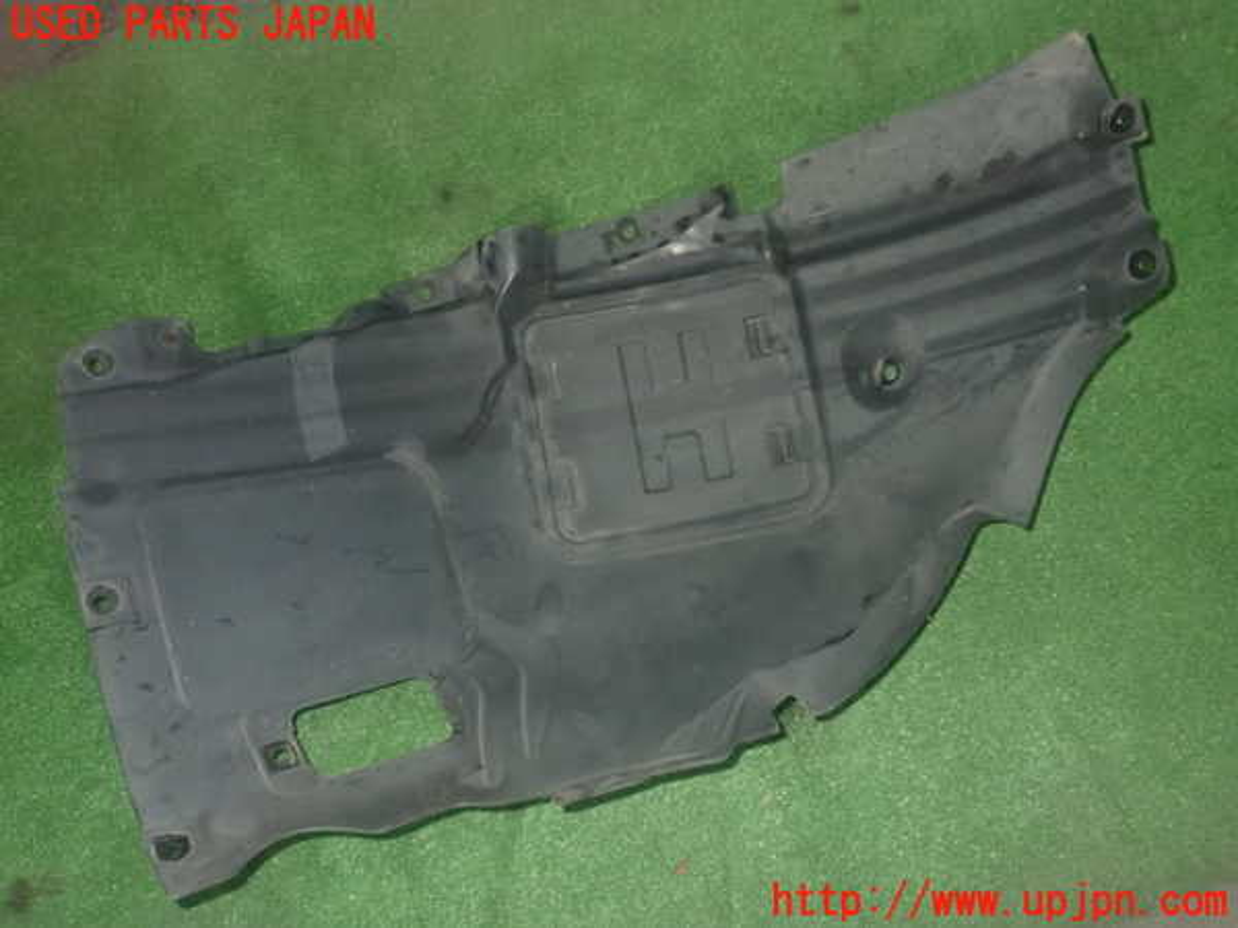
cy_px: 464
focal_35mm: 36
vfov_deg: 39.7
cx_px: 619
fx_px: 1287
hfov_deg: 51.4
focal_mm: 6.37
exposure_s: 1/40
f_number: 7.1
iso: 1250
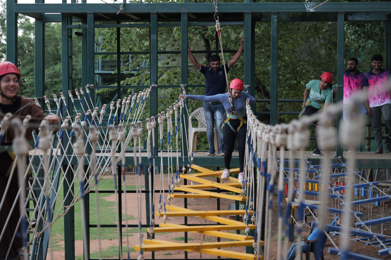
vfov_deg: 13.0
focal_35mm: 105
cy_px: 130
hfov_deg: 19.5
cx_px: 196
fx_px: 1140
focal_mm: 105
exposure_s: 1/125
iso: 4000
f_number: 4
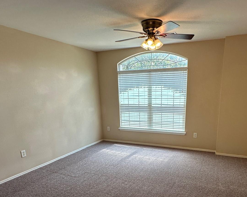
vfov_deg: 53.3
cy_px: 139
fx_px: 190
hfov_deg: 65.6
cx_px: 143
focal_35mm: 26
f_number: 2.2
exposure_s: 1/120
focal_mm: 2.22
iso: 80
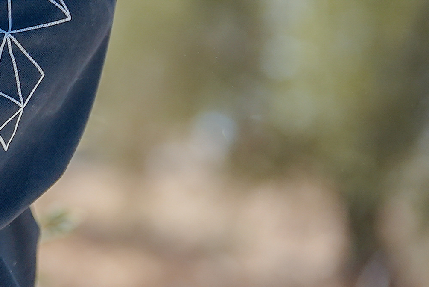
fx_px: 2515
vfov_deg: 6.4
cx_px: -323
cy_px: -167
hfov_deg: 9.3
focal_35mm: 211
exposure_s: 1/400
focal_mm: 50
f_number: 1.4
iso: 200
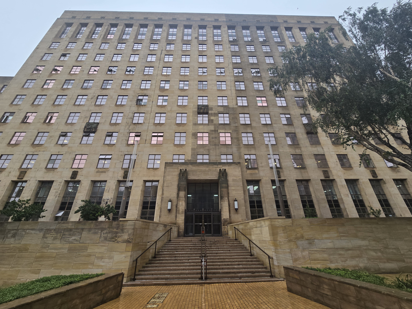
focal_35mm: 13
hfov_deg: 106.2
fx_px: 155
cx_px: 206
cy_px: 154
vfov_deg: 89.9
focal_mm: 2.2
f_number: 2.2
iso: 50
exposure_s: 1/441
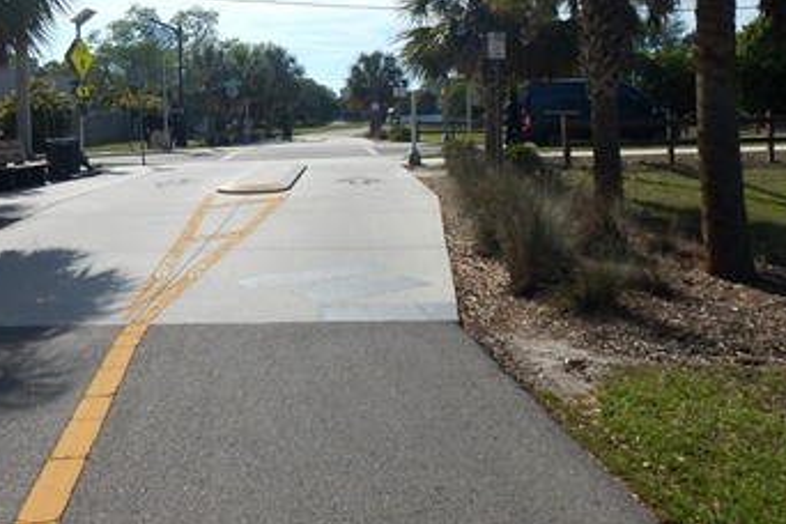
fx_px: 764
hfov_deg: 54.4
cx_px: 368
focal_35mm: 35
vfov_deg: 37.0
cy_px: 133
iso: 125
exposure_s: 1/1500
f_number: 4.1
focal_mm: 4.3
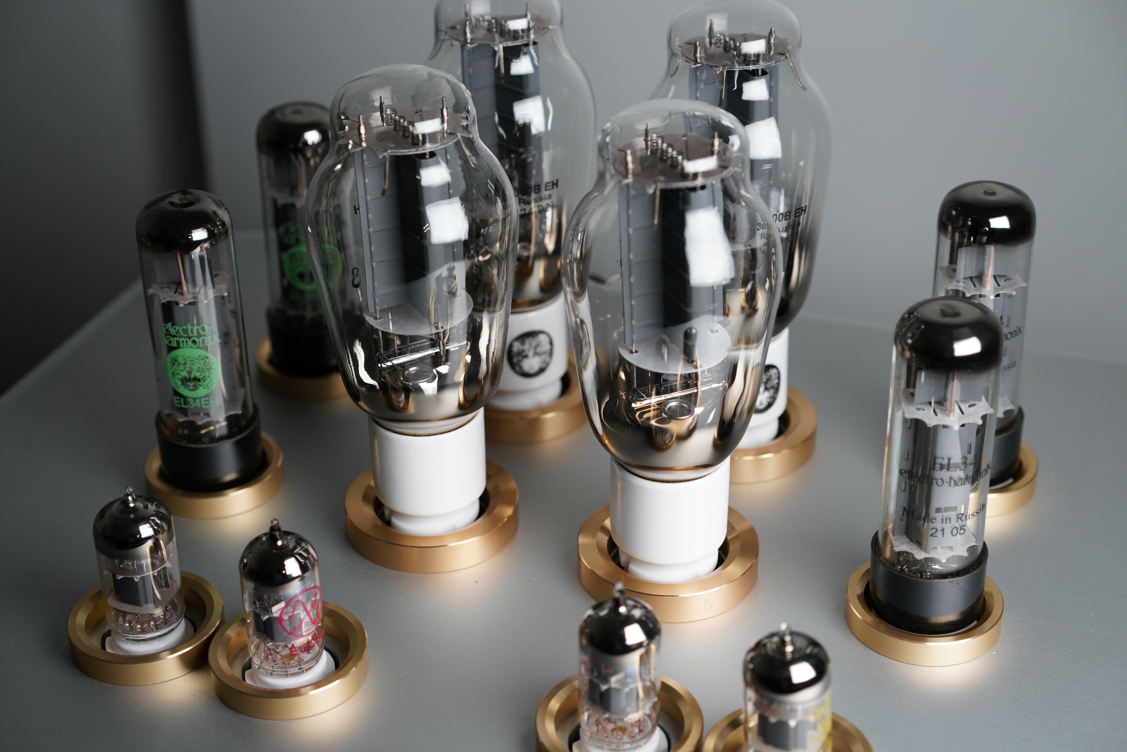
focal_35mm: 55
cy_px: 376
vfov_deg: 24.6
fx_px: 1722
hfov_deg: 36.2
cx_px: 564
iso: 800
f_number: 5.6
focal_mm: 55
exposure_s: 1/125
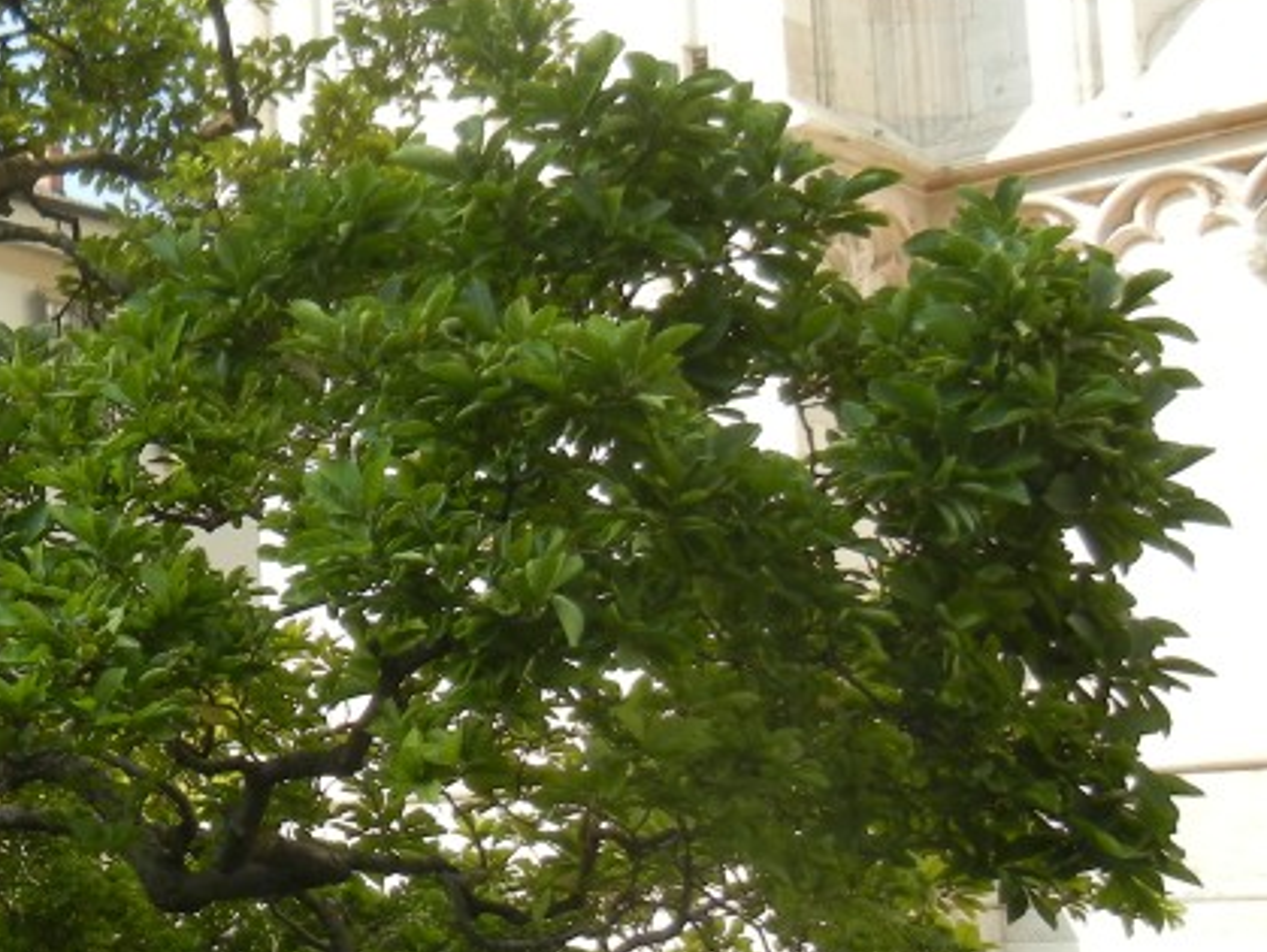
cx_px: -251
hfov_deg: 21.8
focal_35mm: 83
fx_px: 3041
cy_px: 535
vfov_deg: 17.8
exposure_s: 1/534
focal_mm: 6.2
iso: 160
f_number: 3.6
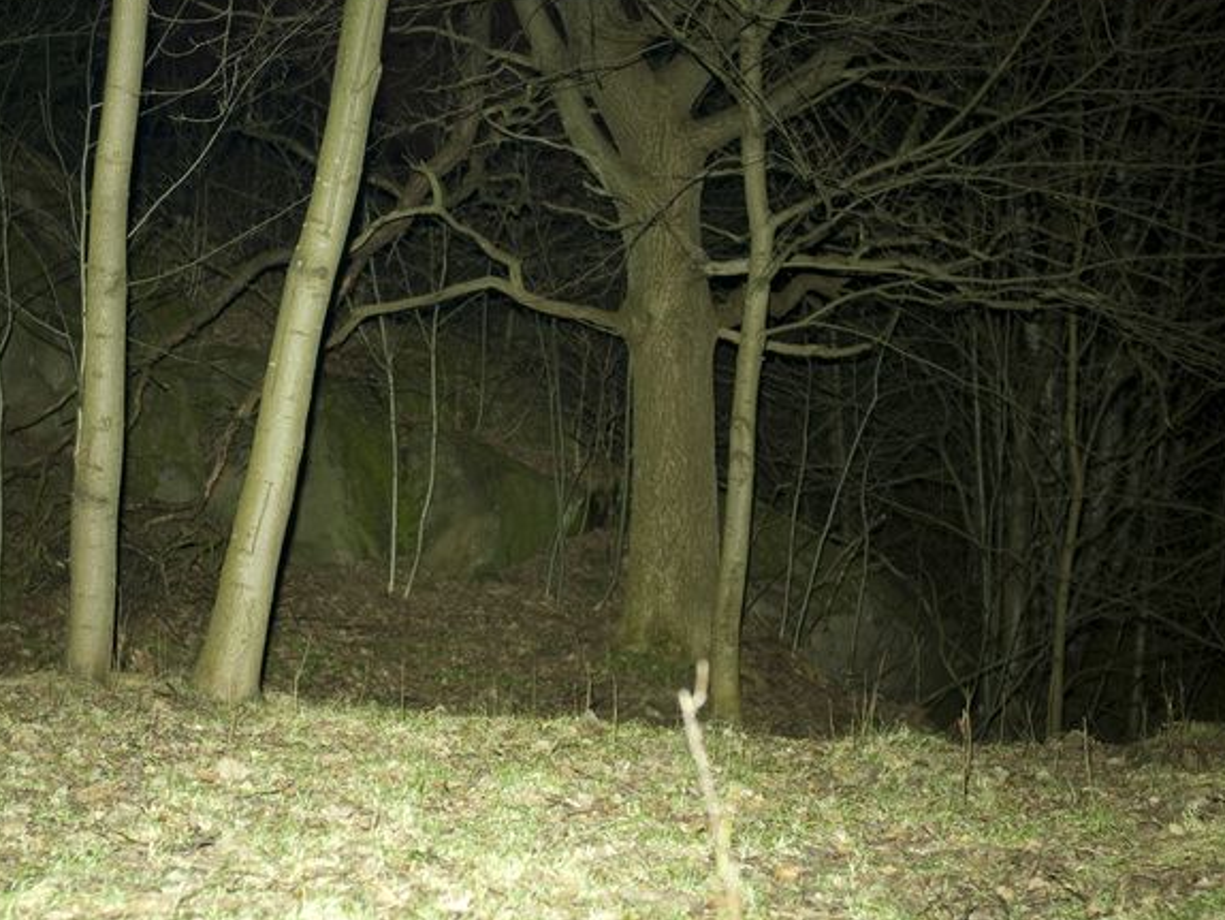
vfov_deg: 16.2
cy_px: 448
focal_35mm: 91
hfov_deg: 21.5
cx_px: 558
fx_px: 3222
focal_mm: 50
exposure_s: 6
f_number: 4
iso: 100
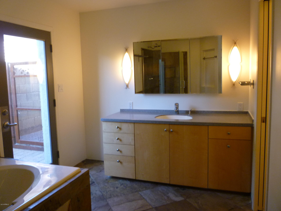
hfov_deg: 61.7
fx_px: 235
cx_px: 140
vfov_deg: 48.2
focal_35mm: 29
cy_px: 106
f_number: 3.3
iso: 200
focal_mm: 5.2
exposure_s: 1/30
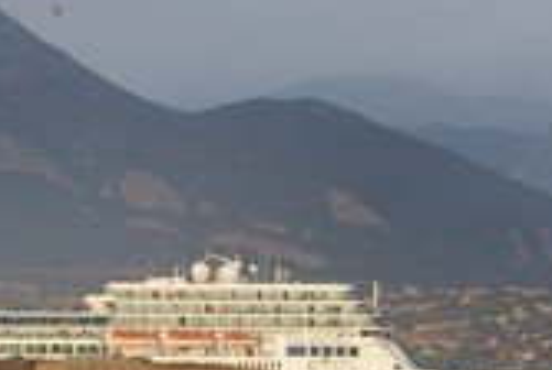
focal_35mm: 477
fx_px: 7327
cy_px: 215
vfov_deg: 2.9
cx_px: 26
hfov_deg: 4.3
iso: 400
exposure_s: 1/400
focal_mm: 190
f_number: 10
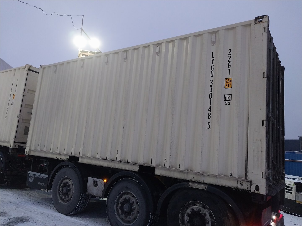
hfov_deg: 67.3
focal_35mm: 26
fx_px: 227
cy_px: 113
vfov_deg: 53.1
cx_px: 151
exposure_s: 1/50
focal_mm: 4
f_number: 1.8
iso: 400
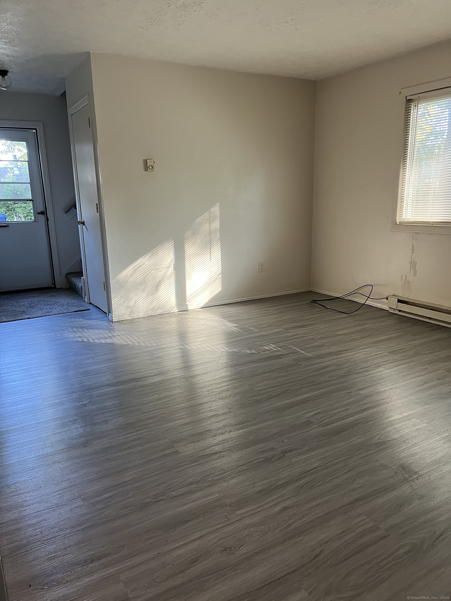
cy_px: 300
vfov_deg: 67.3
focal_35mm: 26
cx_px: 226
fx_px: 452
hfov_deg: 53.1
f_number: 1.6
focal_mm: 5.1
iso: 250
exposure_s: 1/60
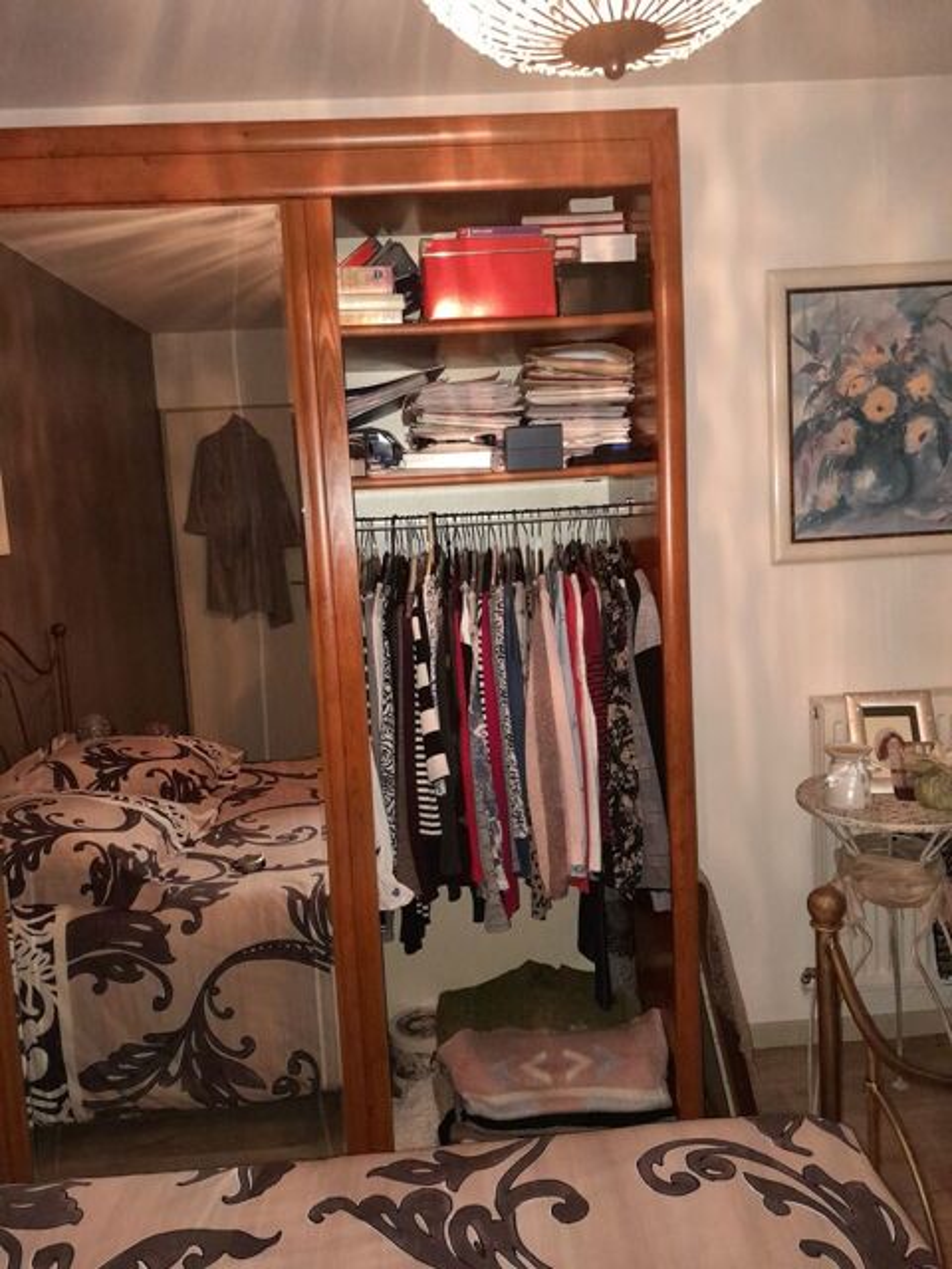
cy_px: 634
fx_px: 990
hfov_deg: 51.4
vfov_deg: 65.3
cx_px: 476
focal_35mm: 27
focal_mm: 4
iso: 640
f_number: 1.8
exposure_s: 1/25
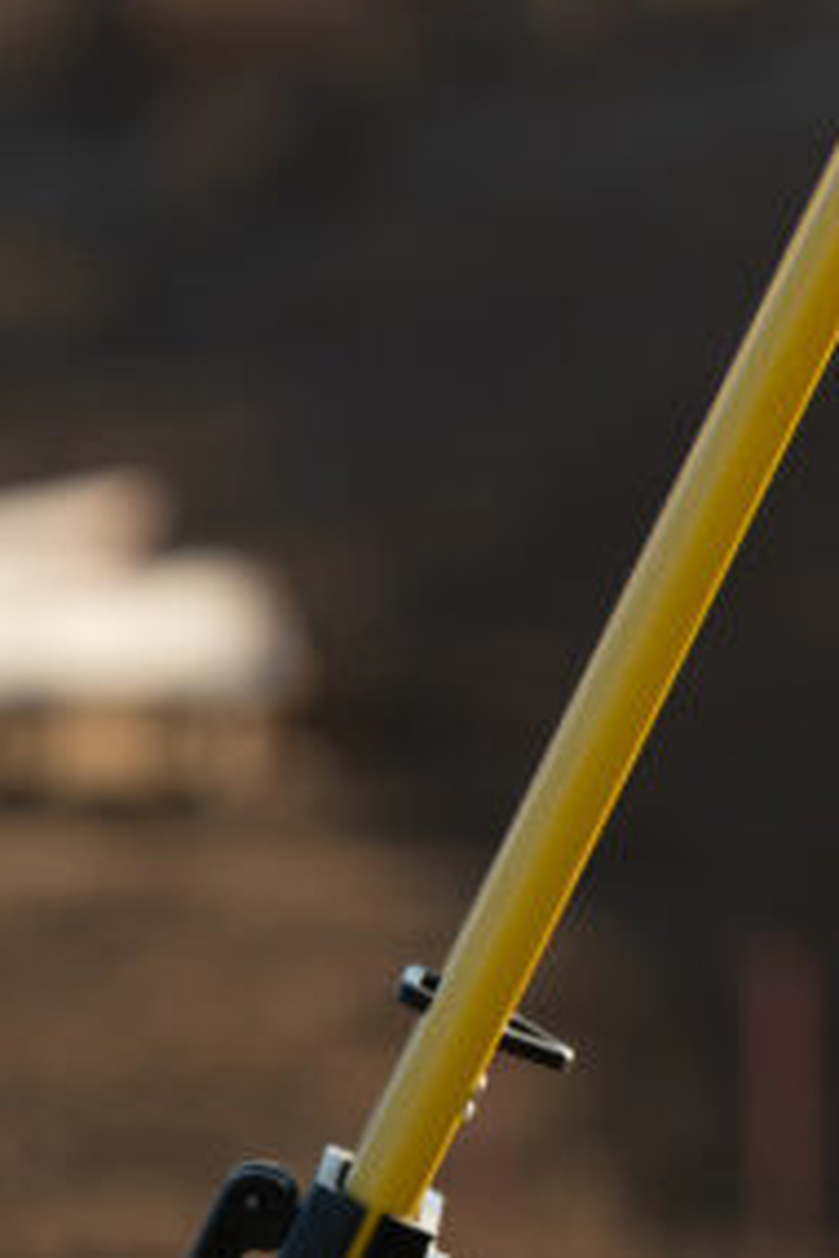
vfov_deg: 3.6
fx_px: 20065
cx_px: 1146
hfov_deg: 2.4
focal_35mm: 574
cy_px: -799
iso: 125
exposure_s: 1/400
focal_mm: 160
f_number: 5.6
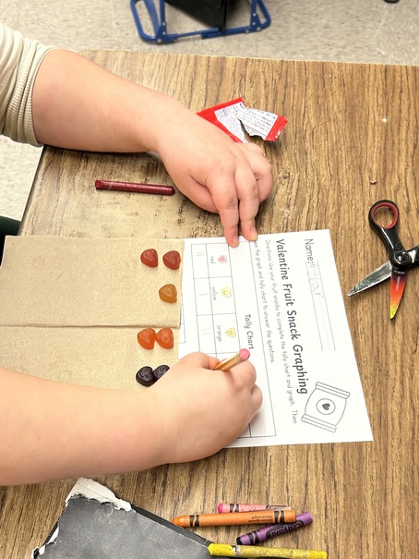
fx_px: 710
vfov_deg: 42.3
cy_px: 381
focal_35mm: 44
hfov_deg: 32.8
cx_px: 174
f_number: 1.5
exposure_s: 1/60
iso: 80
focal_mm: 5.7
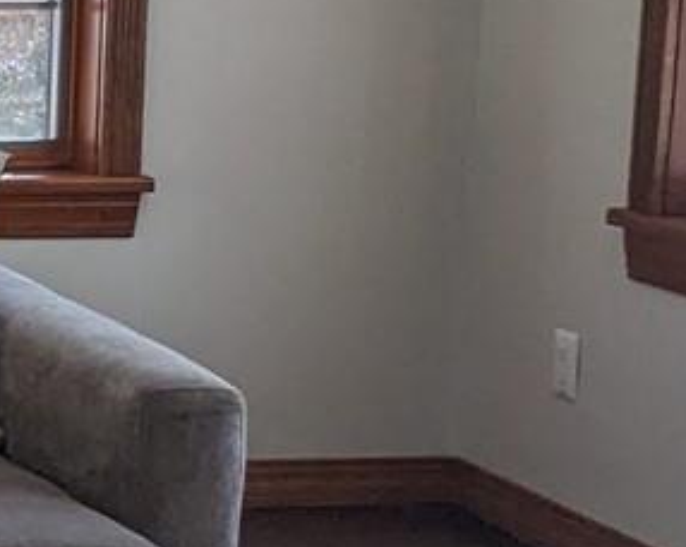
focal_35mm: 112
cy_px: 175
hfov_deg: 13.5
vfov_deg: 13.7
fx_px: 2271
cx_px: -863
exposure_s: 1/120
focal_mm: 2.22
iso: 46
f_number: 2.2
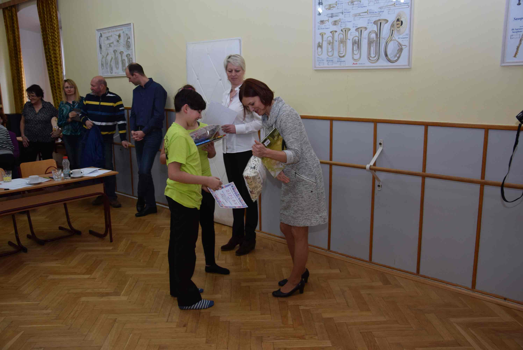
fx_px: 480
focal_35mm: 33
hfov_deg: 57.2
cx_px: 262
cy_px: 175
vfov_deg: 40.0
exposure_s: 1/100
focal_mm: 22
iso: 400
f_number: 3.8
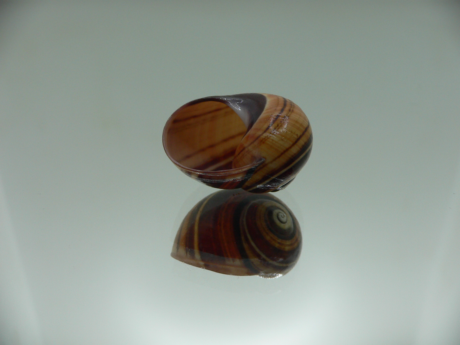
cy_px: 172
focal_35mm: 35
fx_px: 465
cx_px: 230
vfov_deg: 40.7
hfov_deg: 52.6
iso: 80
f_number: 2.8
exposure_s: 1/100
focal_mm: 4.6
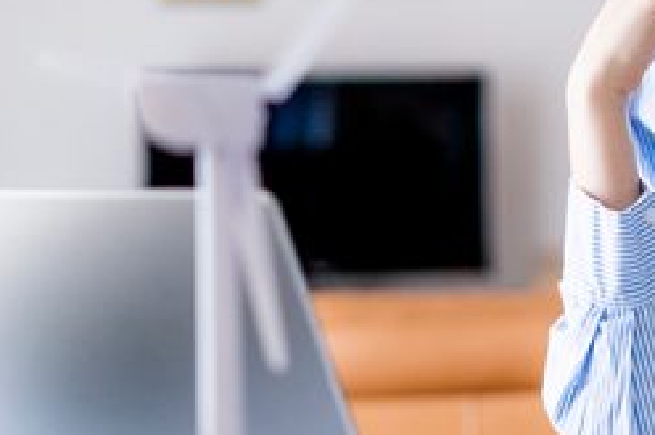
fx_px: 2491
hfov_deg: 14.8
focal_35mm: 137
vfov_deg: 10.0
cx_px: 621
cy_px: 115
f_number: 1.8
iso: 1600
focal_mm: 50
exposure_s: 1/640
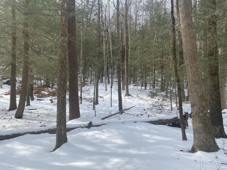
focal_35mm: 26
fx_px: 170
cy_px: 85
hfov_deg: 67.3
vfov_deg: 53.1
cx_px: 114
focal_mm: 4.25
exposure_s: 1/949
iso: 32
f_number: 1.8
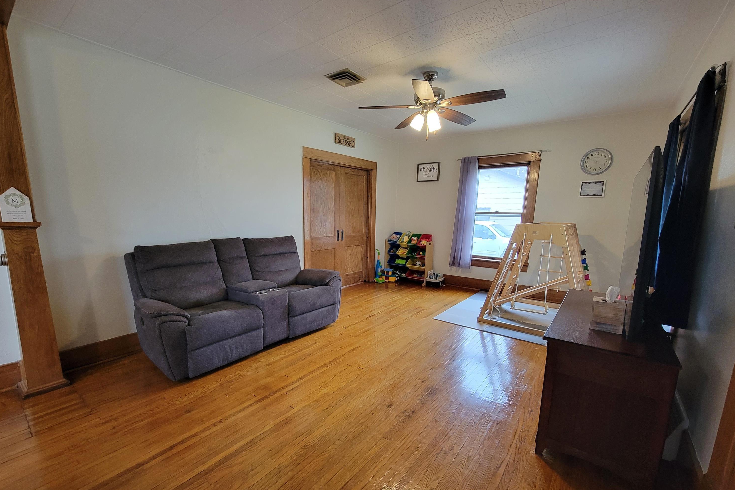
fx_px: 286
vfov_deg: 81.1
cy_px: 263
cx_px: 355
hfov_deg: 104.2
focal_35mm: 14
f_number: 2.2
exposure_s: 1/60
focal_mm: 2.2
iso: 250
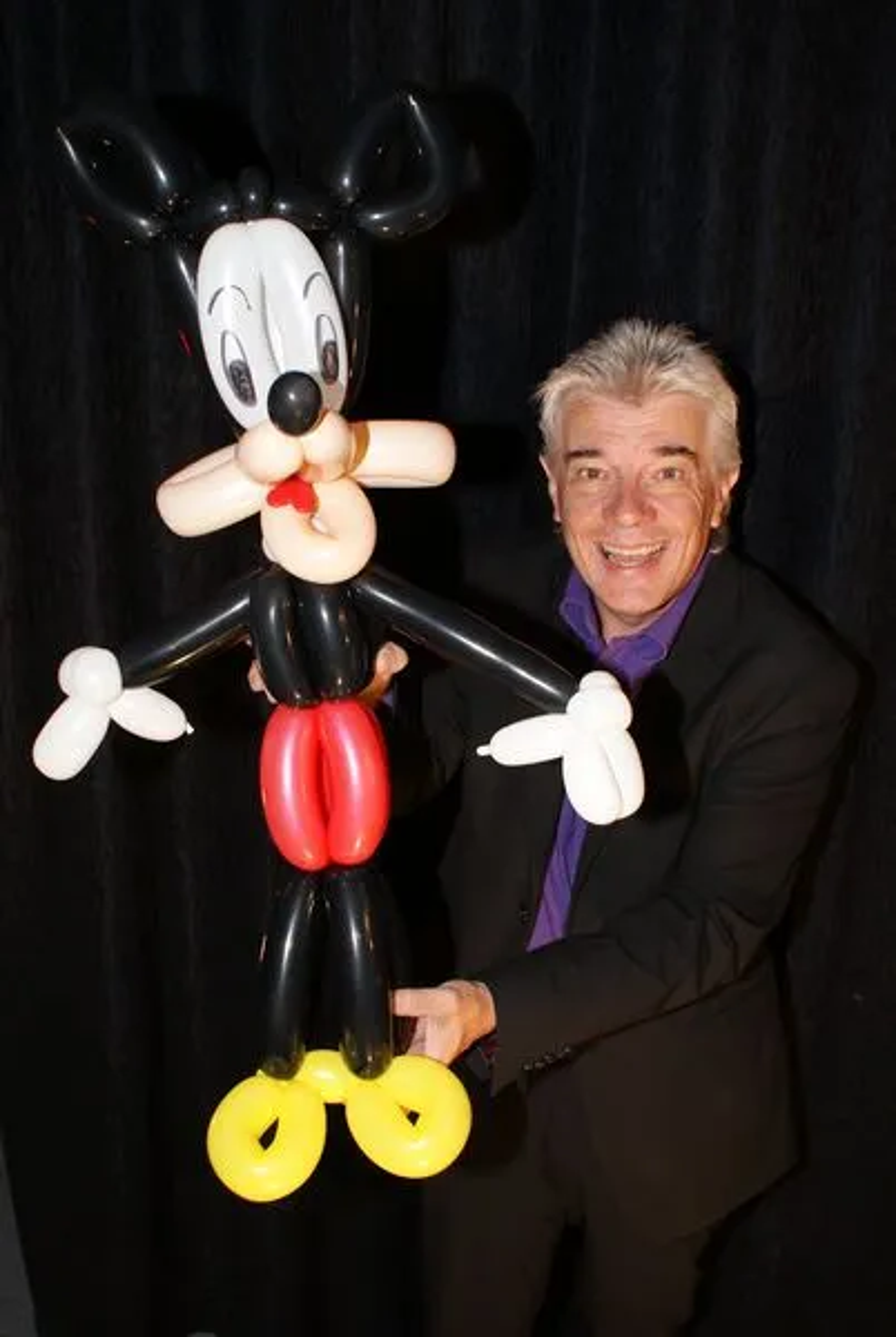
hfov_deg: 34.3
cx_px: 448
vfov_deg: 49.5
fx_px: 1451
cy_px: 668
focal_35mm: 39
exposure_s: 1/125
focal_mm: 26
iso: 400
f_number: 7.1
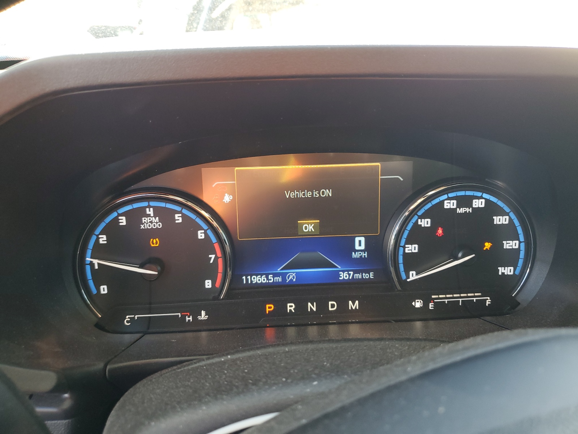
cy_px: 217
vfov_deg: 53.1
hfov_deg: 67.3
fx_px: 434
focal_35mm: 26
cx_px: 289
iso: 59
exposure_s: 1/100
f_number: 1.5
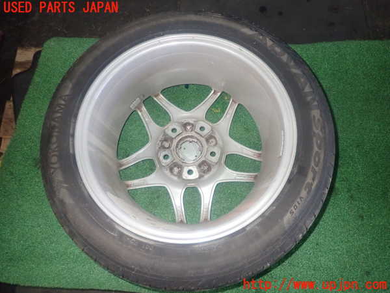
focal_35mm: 25
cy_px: 146
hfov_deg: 69.4
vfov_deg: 54.9
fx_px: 282
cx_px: 195
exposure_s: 1/30
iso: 640
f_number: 5.6
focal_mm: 4.5
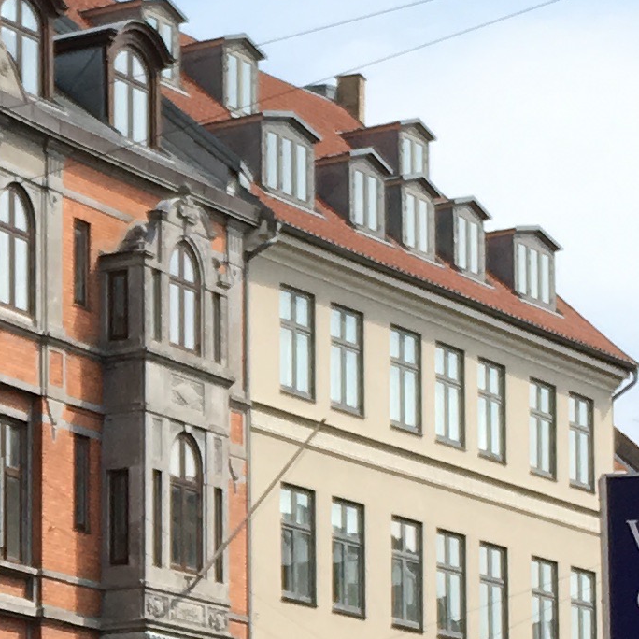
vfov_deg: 11.4
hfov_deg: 11.0
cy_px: 760
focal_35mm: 151
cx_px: -400
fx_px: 3154
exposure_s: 1/1789
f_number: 2.2
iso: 25
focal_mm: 4.15
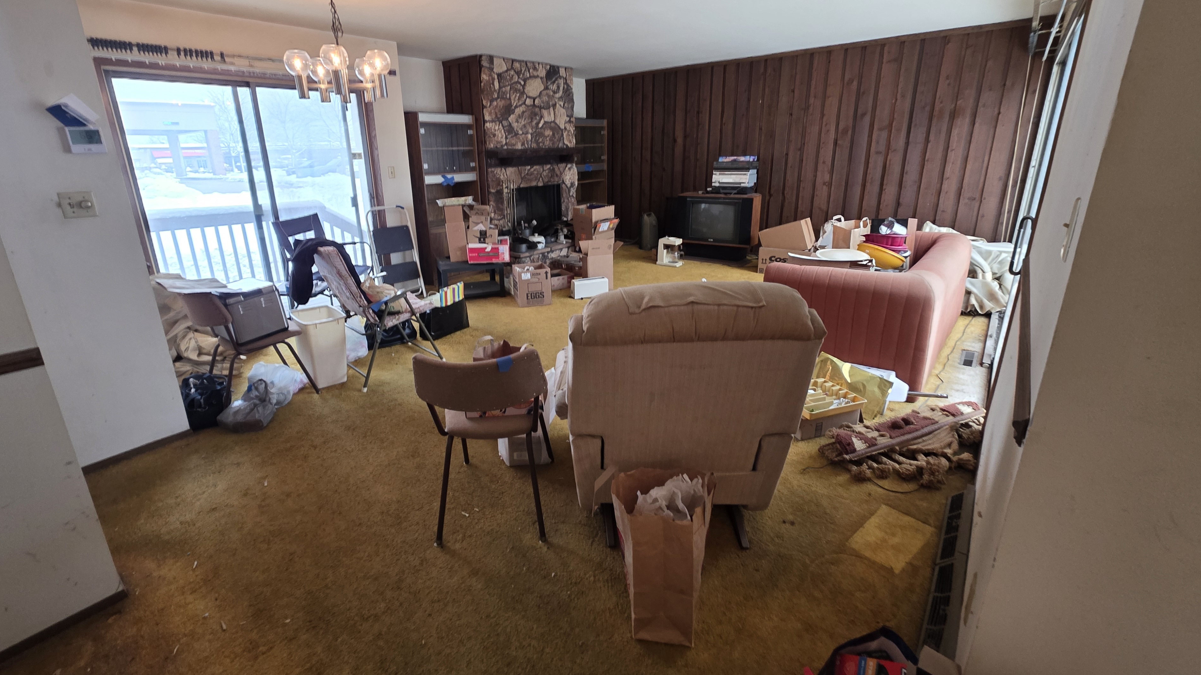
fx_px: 478
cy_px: 298
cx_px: 569
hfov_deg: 102.9
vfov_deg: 70.3
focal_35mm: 15
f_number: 1.9
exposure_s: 1/60
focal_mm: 2.2
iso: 160
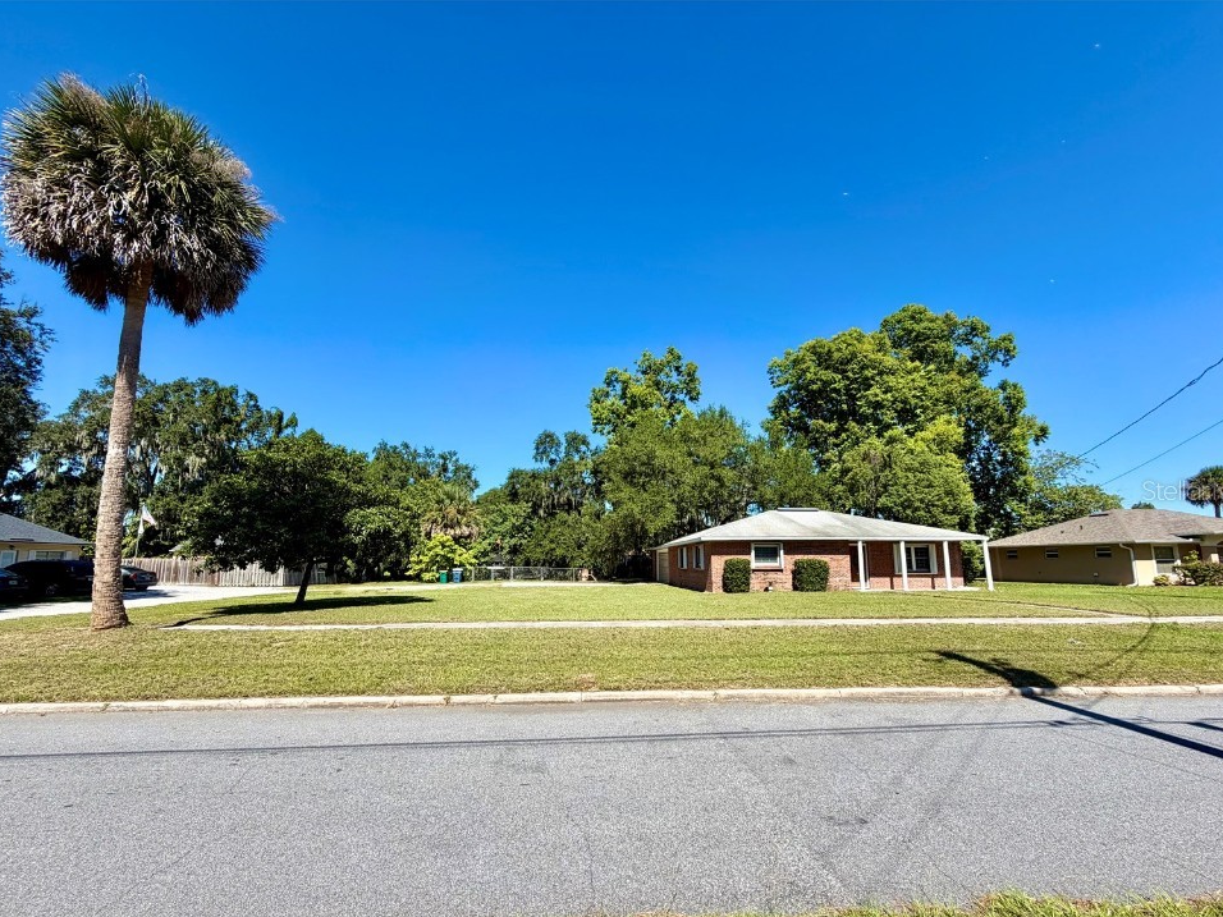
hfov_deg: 98.2
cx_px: 608
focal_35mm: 15
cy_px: 490
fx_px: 530
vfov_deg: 81.6
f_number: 2.2
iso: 25
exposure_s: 1/770
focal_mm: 2.22
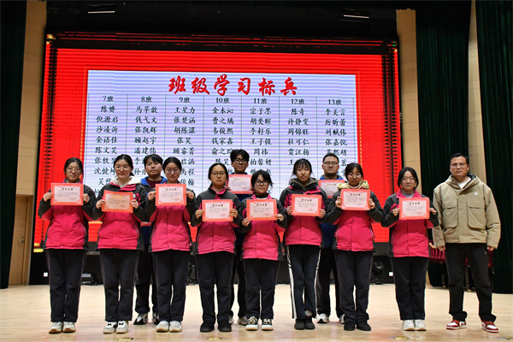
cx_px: 256
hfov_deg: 53.1
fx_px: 513
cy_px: 171
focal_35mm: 36
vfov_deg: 36.9
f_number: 6.3
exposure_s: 1/800
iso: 4000
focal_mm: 24
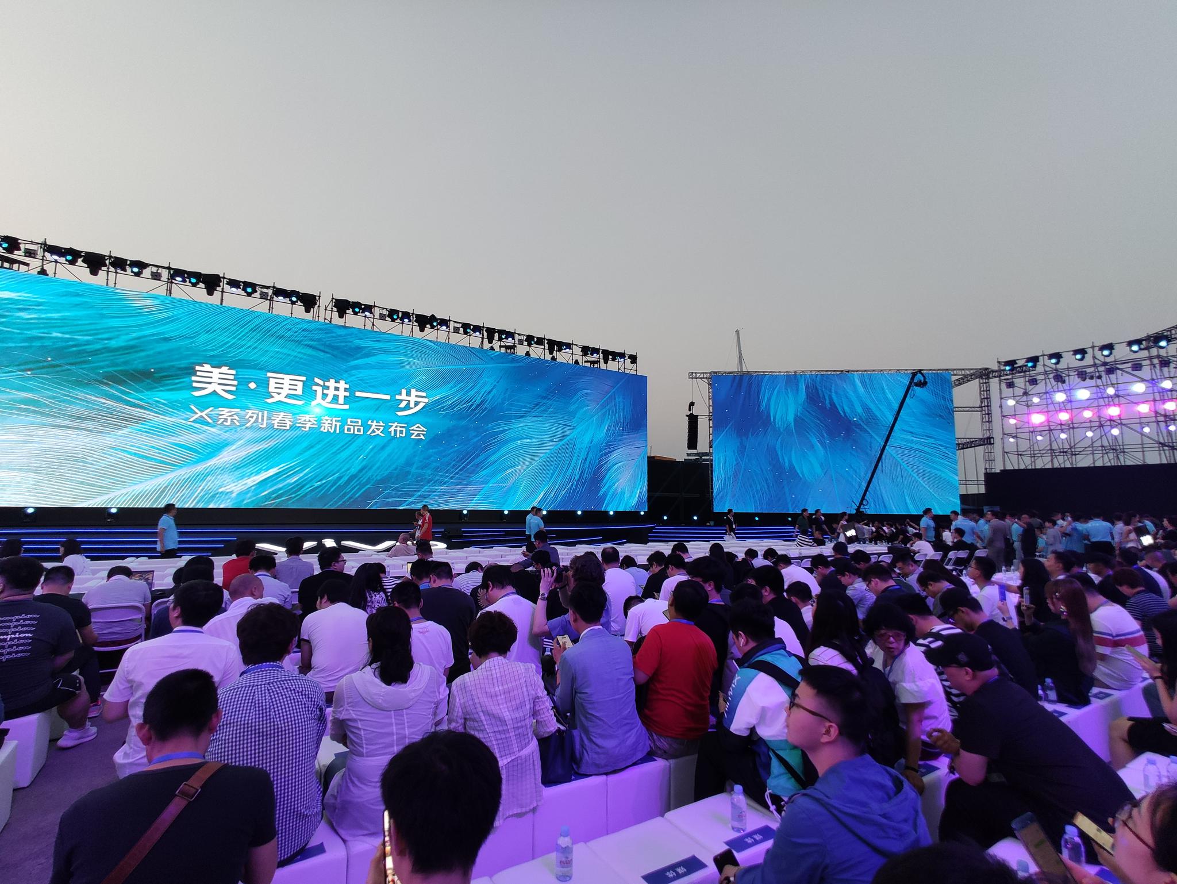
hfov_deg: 106.2
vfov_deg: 90.0
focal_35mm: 13
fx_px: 442
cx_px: 588
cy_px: 442
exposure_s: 1/50
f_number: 2.2
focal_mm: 2.25
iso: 206
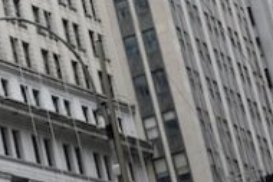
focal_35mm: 181
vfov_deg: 7.5
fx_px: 1374
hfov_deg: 10.9
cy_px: -39
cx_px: -159
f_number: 5.6
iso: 800
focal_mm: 40
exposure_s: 1/250
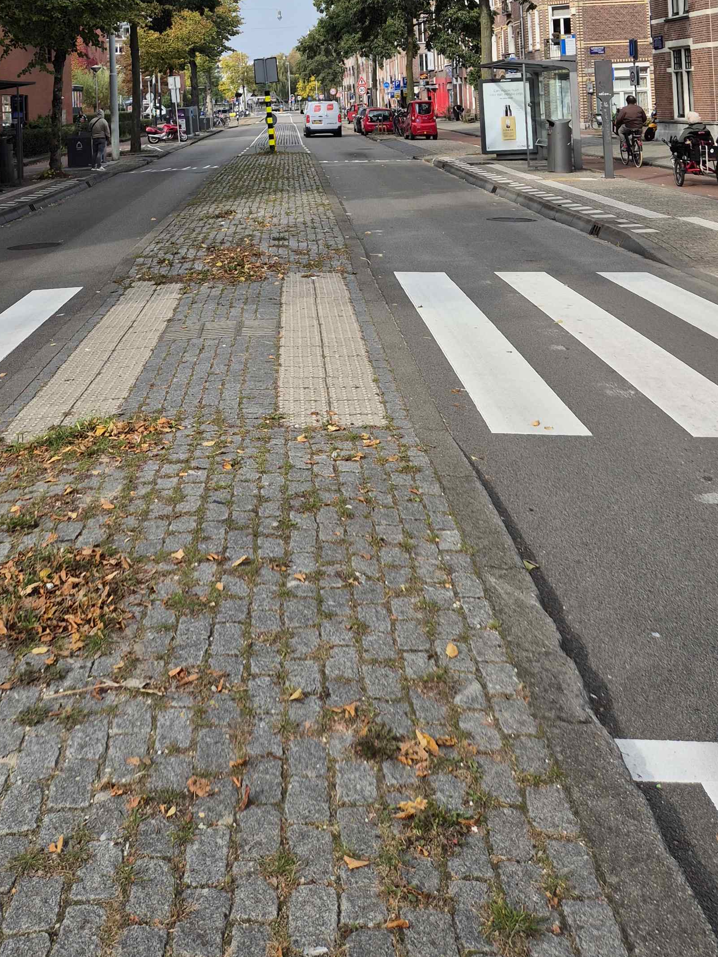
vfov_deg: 40.0
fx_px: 1189
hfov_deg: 33.5
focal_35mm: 43
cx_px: 285
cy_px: 67
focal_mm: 5.4
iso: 25
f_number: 1.8
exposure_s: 1/1680
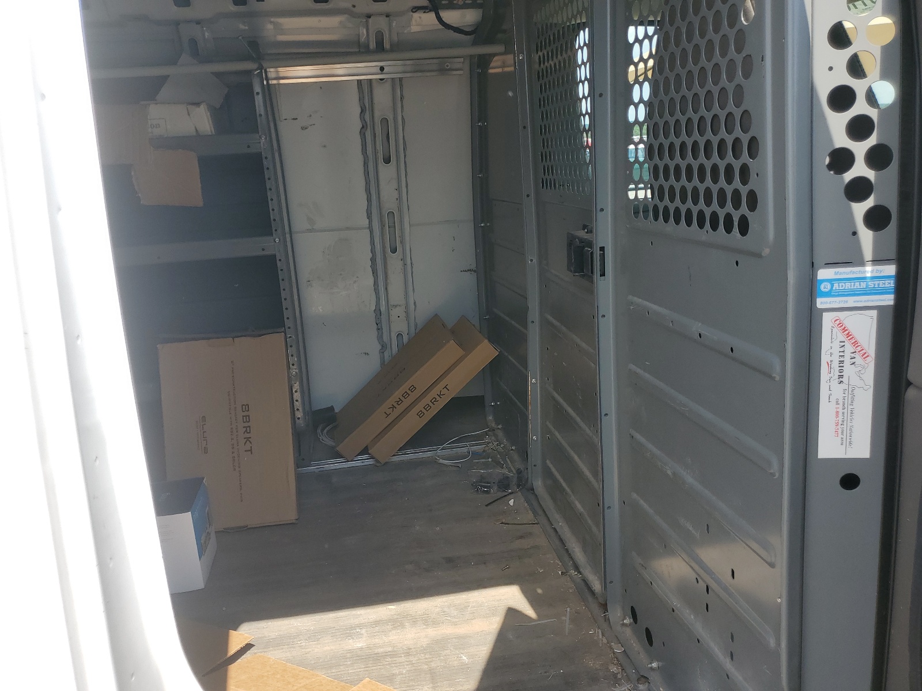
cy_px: 346
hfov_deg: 67.3
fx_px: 693
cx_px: 461
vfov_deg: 53.1
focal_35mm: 26
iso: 50
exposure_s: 1/1250
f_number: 1.5
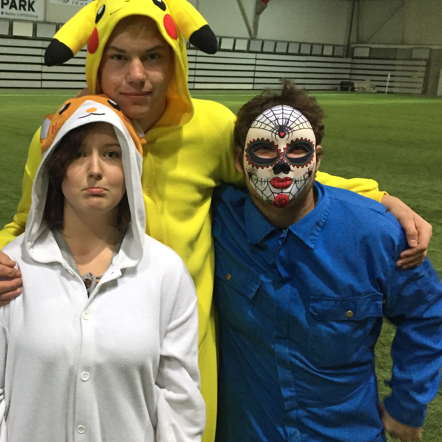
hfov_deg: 35.5
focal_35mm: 46
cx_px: 82
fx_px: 665
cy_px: 222
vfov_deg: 36.8
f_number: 2.2
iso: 250
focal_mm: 4.15
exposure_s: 1/33
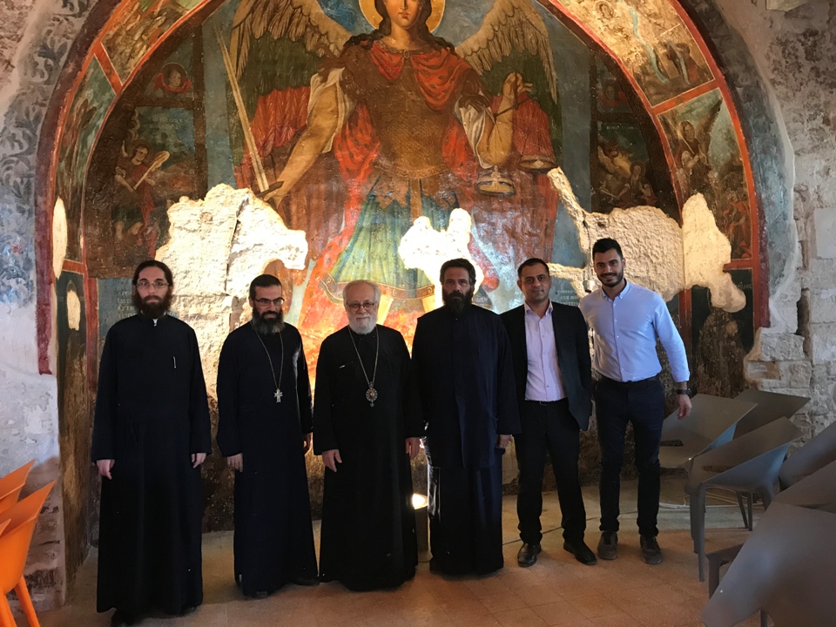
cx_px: 418
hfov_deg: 63.4
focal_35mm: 28
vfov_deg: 49.7
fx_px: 676
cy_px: 314
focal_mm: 3.99
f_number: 1.8
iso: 64
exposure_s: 1/17
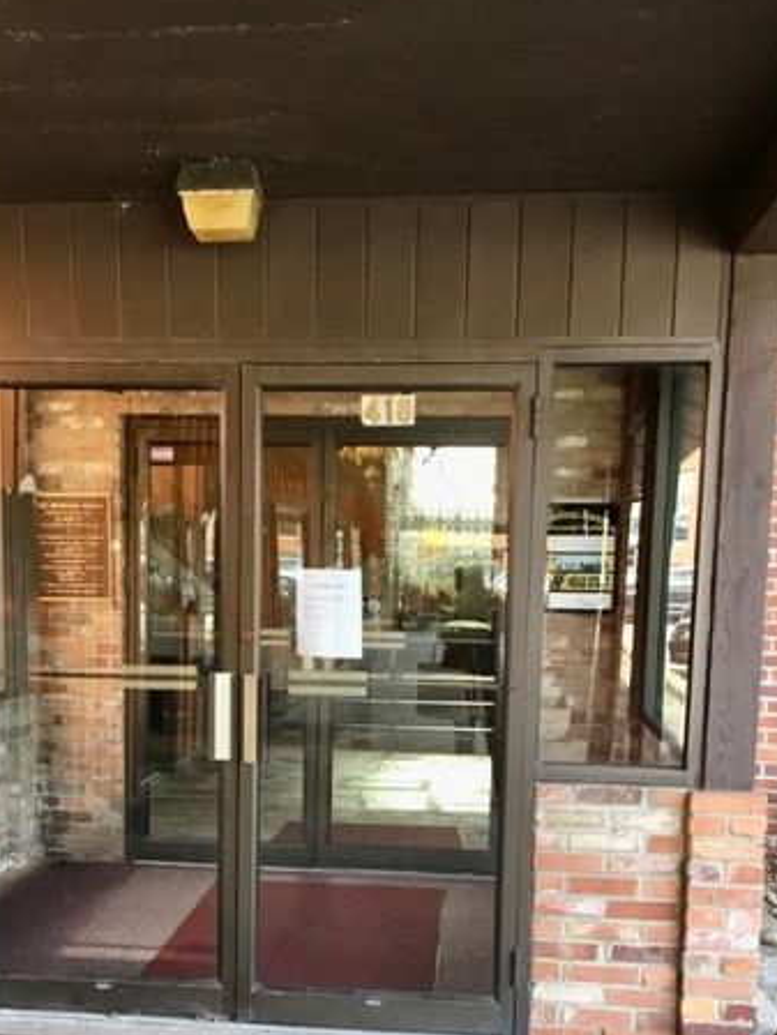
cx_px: 330
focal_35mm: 46
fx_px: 1376
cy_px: 736
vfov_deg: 40.4
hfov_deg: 31.5
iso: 25
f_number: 2.4
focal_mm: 3.3
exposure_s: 1/30
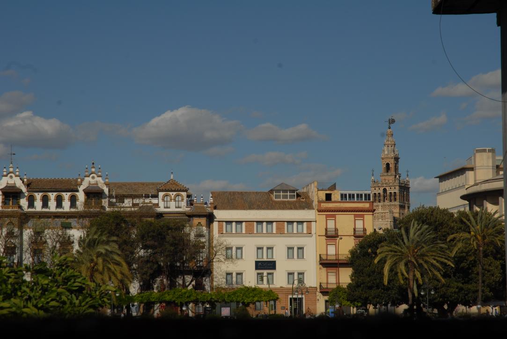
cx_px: 254
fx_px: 1481
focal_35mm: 105
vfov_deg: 13.1
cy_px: 170
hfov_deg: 19.4
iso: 100
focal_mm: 70
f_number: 10
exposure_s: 1/350
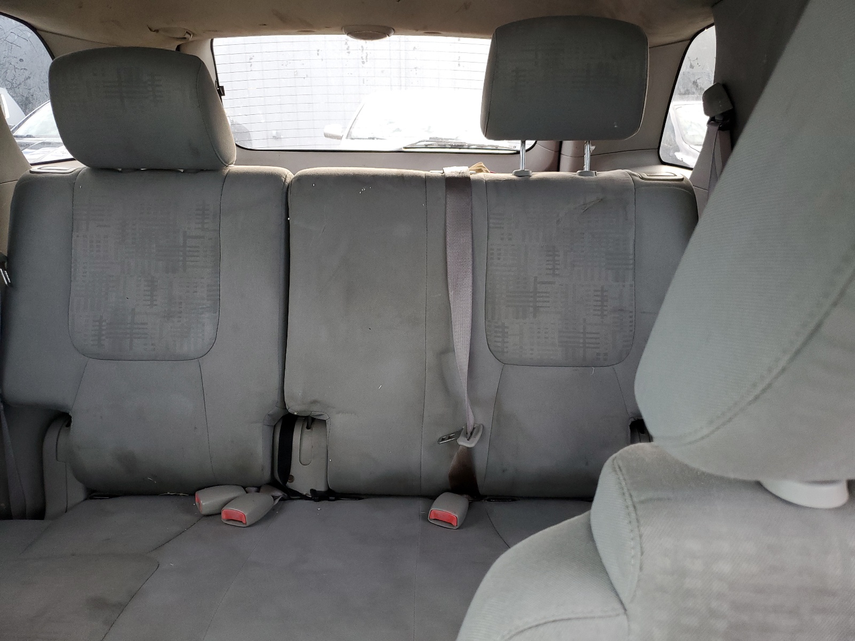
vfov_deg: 53.1
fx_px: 642
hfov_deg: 67.3
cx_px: 428
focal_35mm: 26
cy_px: 320
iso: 98
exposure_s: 1/120
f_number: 1.5
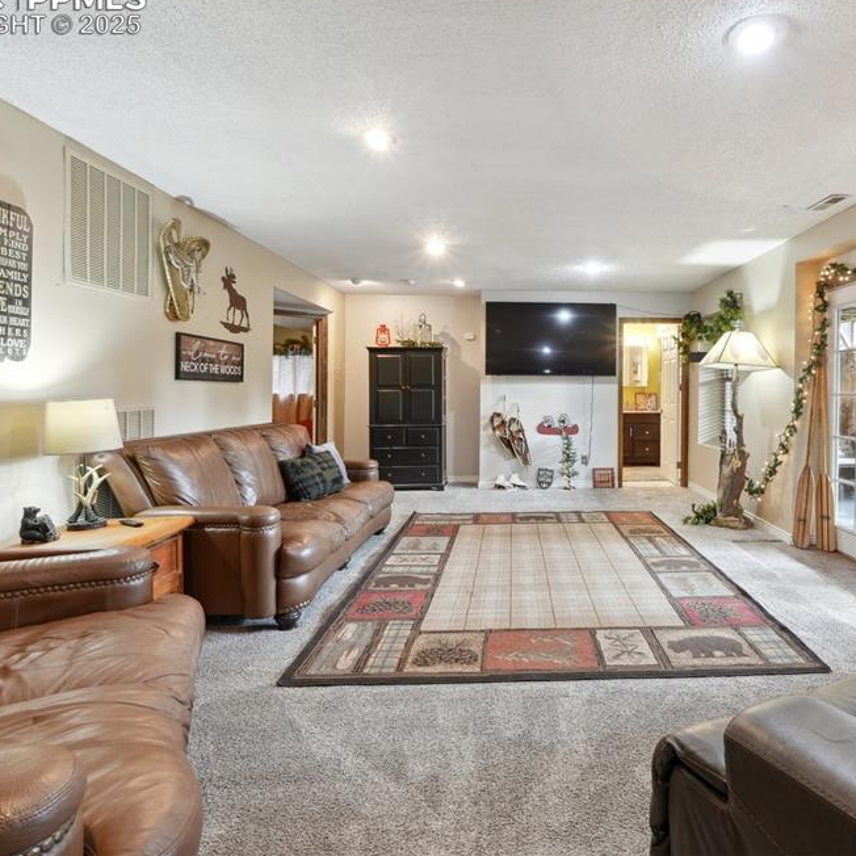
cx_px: 555
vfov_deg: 74.8
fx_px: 560
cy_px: 410
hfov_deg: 73.0
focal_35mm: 20
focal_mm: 10
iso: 400
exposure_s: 1/4
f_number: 9
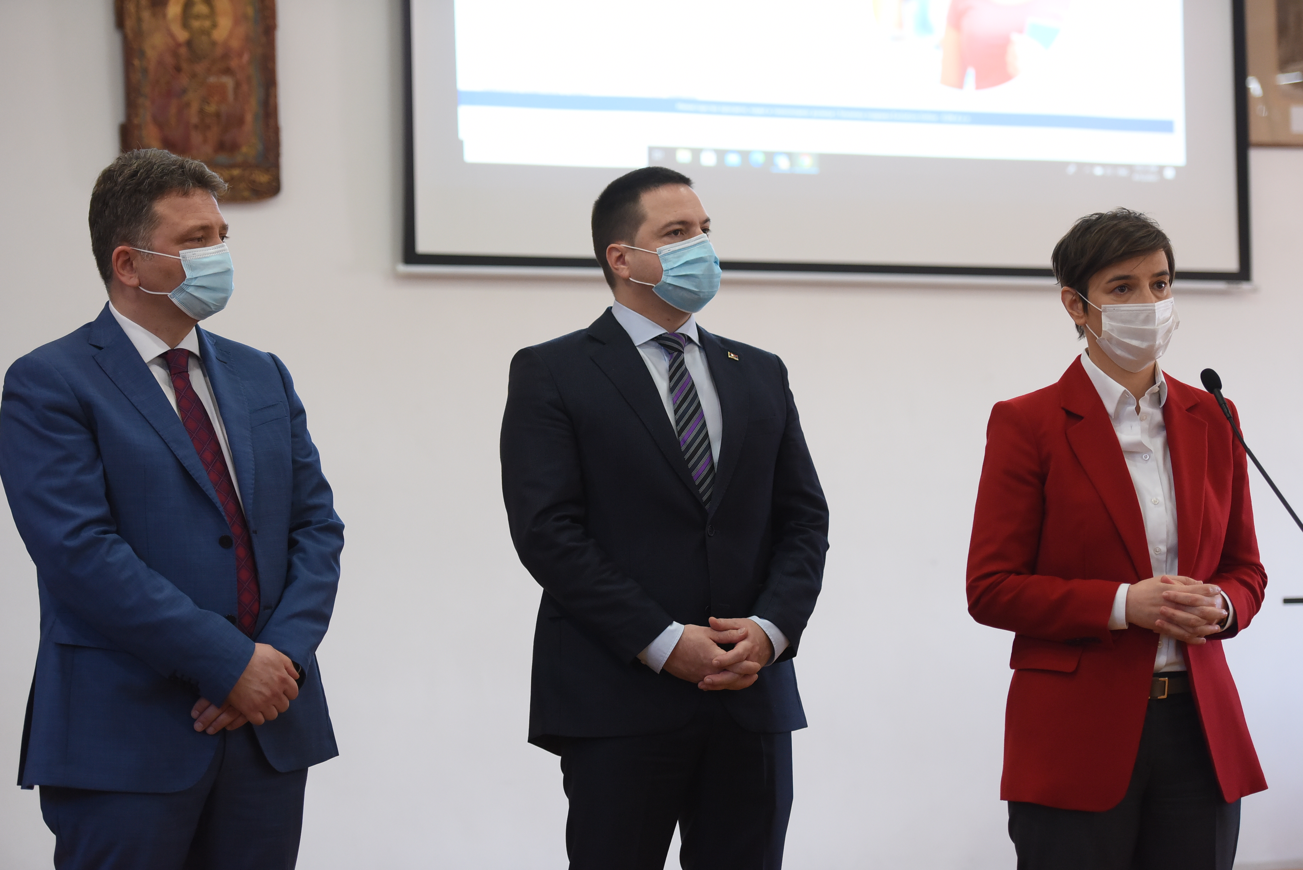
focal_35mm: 98
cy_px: 435
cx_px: 652
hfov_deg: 20.8
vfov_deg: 14.0
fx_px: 3548
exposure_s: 1/160
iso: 2000
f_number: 2.8
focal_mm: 98
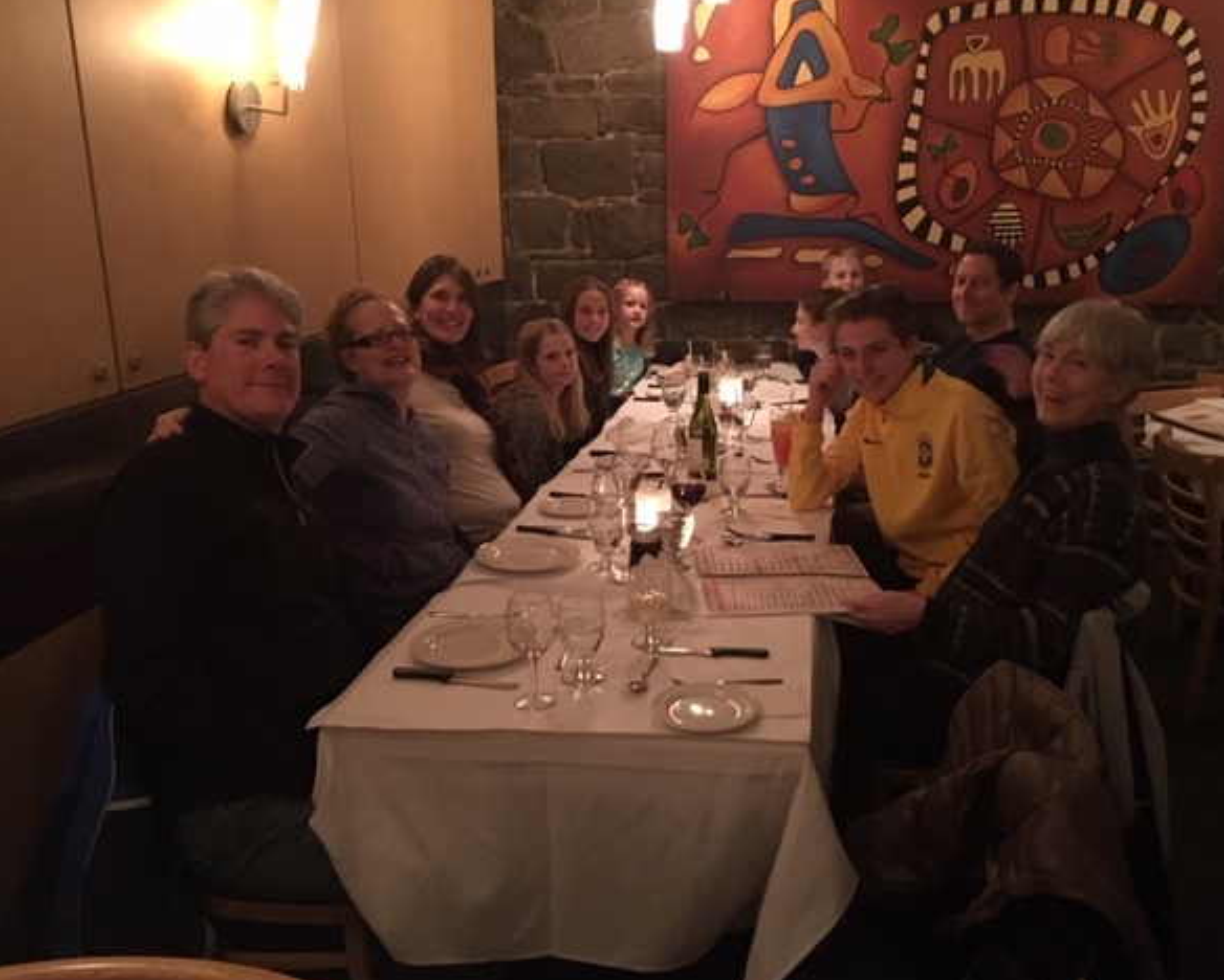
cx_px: 664
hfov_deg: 57.1
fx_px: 1124
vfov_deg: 47.2
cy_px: 492
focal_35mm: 31
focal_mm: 4.15
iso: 200
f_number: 2.2
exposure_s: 1/4
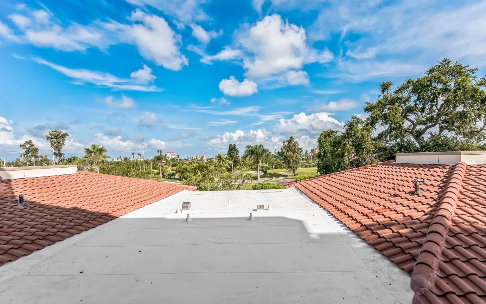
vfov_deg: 67.9
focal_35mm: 17
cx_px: 250
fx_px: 225
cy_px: 163
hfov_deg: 94.3
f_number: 8
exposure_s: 1/6400
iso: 1600
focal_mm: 16
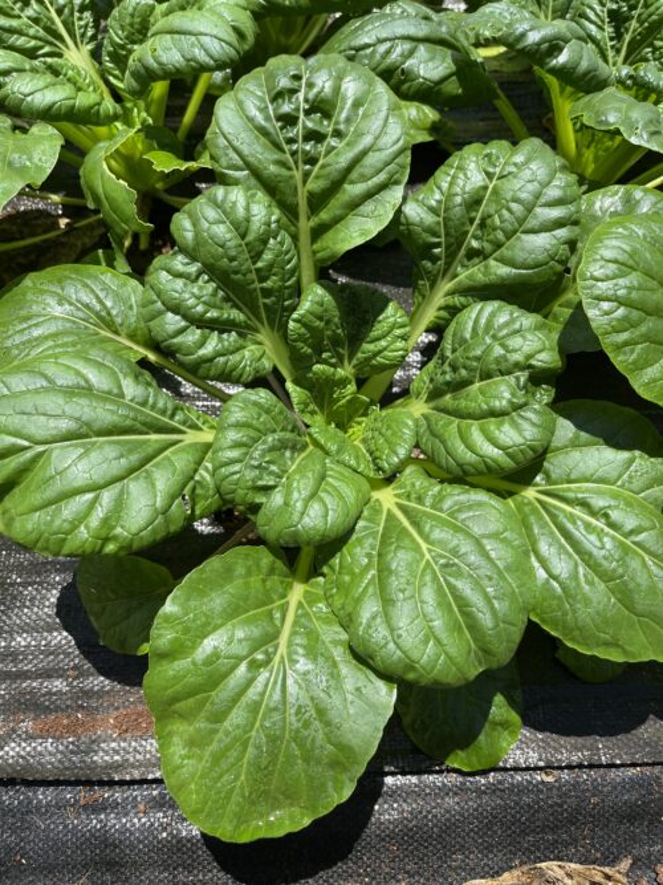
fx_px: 664
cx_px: 332
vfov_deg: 67.3
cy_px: 442
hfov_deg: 53.0
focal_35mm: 26
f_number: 1.6
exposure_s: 1/589
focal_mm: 5.1
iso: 50
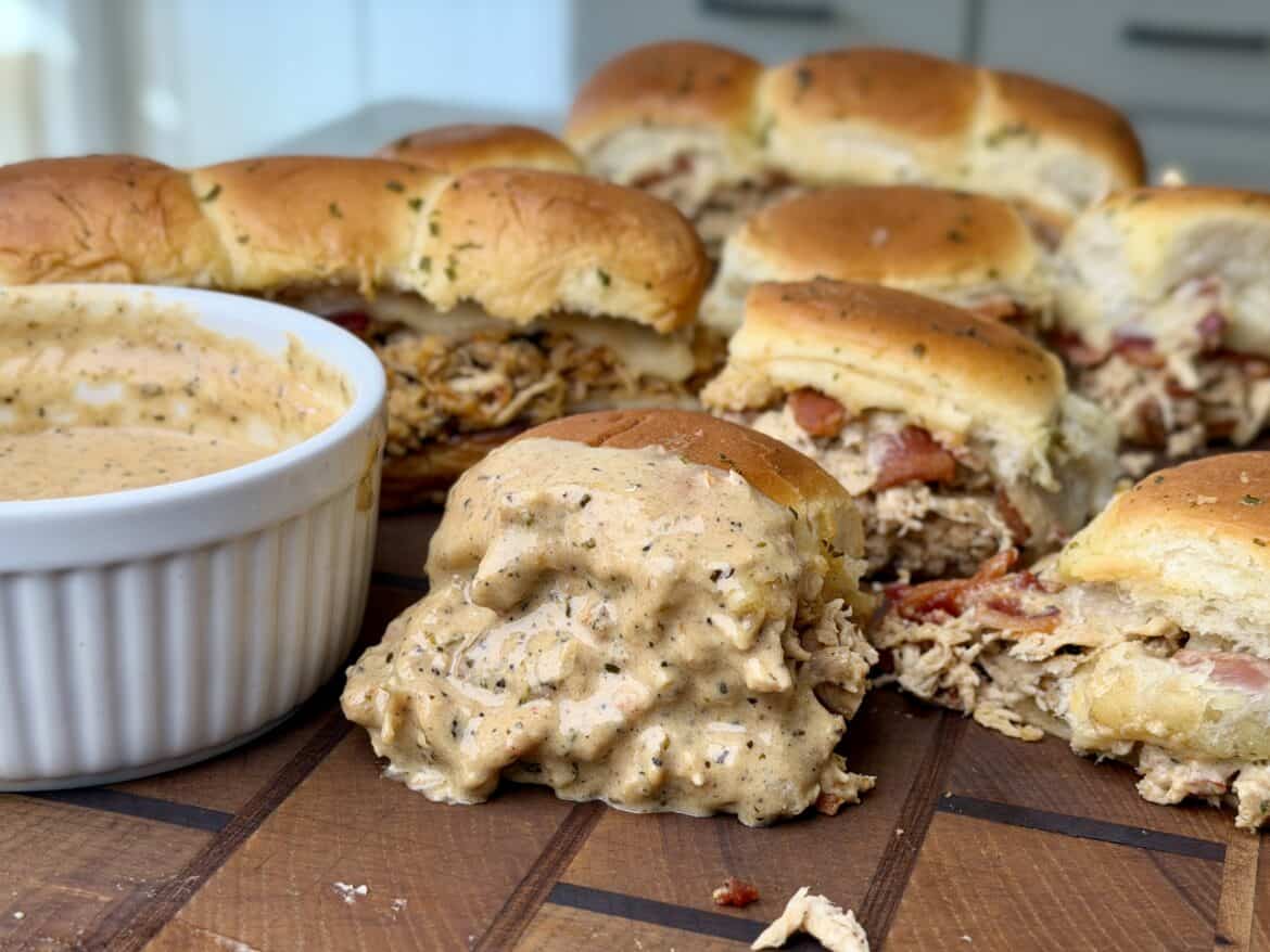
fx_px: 1761
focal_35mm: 48
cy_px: 476
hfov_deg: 39.6
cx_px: 635
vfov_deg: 30.3
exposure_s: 1/330
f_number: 1.78
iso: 64
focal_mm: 6.76
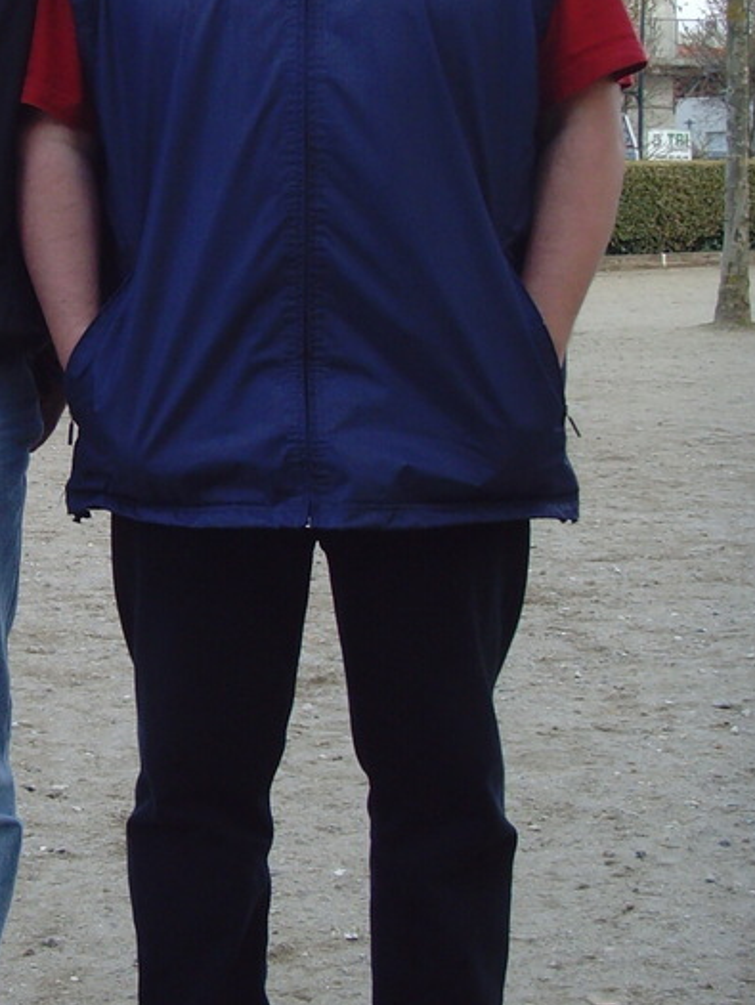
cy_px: 449
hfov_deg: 14.9
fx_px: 2848
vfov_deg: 20.0
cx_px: 38
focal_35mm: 98
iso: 100
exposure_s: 1/60
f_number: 3.7
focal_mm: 7.7
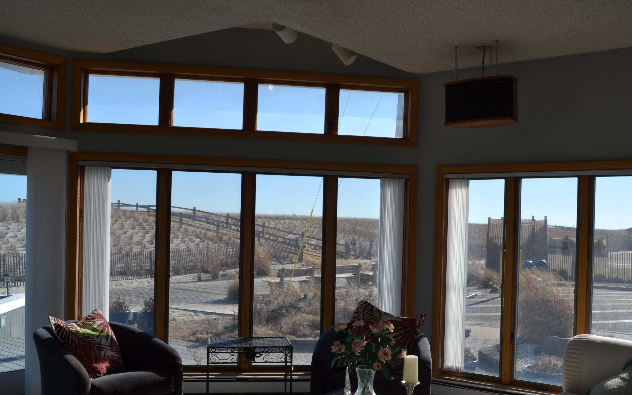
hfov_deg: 52.7
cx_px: 344
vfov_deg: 34.3
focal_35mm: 37
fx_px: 637
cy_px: 234
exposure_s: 1/200
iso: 100
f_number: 7.1
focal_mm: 20
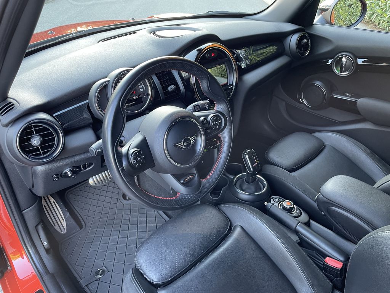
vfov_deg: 53.1
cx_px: 195
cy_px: 146
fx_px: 293
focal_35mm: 26
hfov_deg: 67.3
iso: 160
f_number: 1.6
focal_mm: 4.2
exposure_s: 1/60
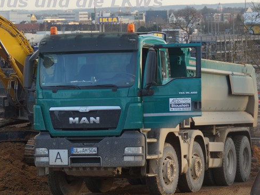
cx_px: 157
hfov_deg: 12.0
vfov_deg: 9.1
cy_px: 91
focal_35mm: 164
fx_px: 1232
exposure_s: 1/125
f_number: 5
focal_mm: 70
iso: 160
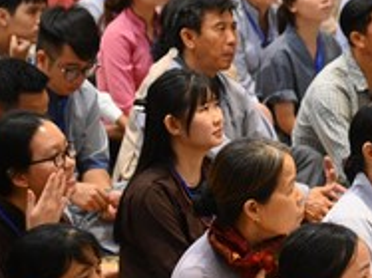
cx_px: 561
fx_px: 2803
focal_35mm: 261
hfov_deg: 7.5
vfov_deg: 5.7
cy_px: 30
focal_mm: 78
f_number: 4
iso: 5000
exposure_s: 1/160
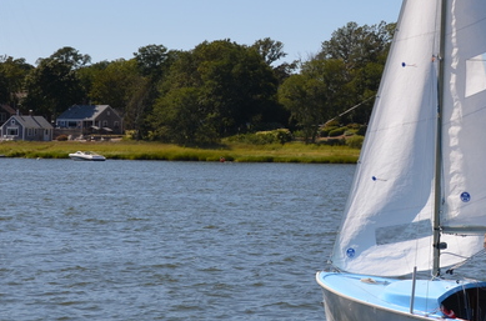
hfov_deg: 14.8
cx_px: 402
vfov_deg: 9.8
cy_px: 16
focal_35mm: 138
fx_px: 1862
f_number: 9
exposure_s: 1/320
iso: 100
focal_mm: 35
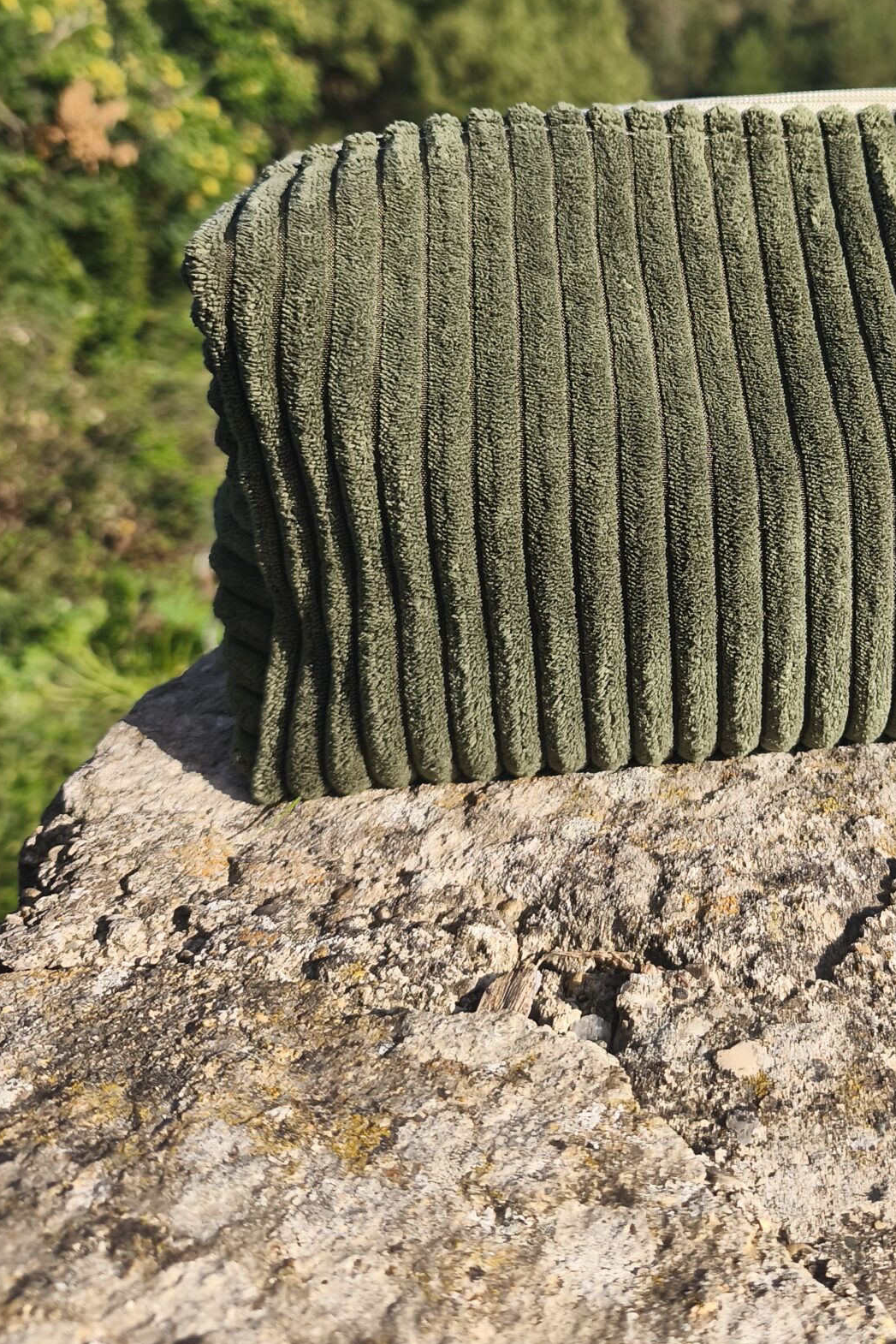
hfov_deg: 33.0
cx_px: 743
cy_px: 431
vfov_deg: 48.6
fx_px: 1456
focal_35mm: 39
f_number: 1.65
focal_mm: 6.18
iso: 50
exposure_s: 1/712
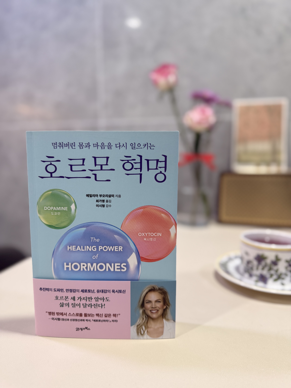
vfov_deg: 71.6
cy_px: 194
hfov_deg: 56.8
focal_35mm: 24
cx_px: 146
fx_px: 269
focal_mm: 6.76
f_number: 1.78
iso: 160
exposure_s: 1/120
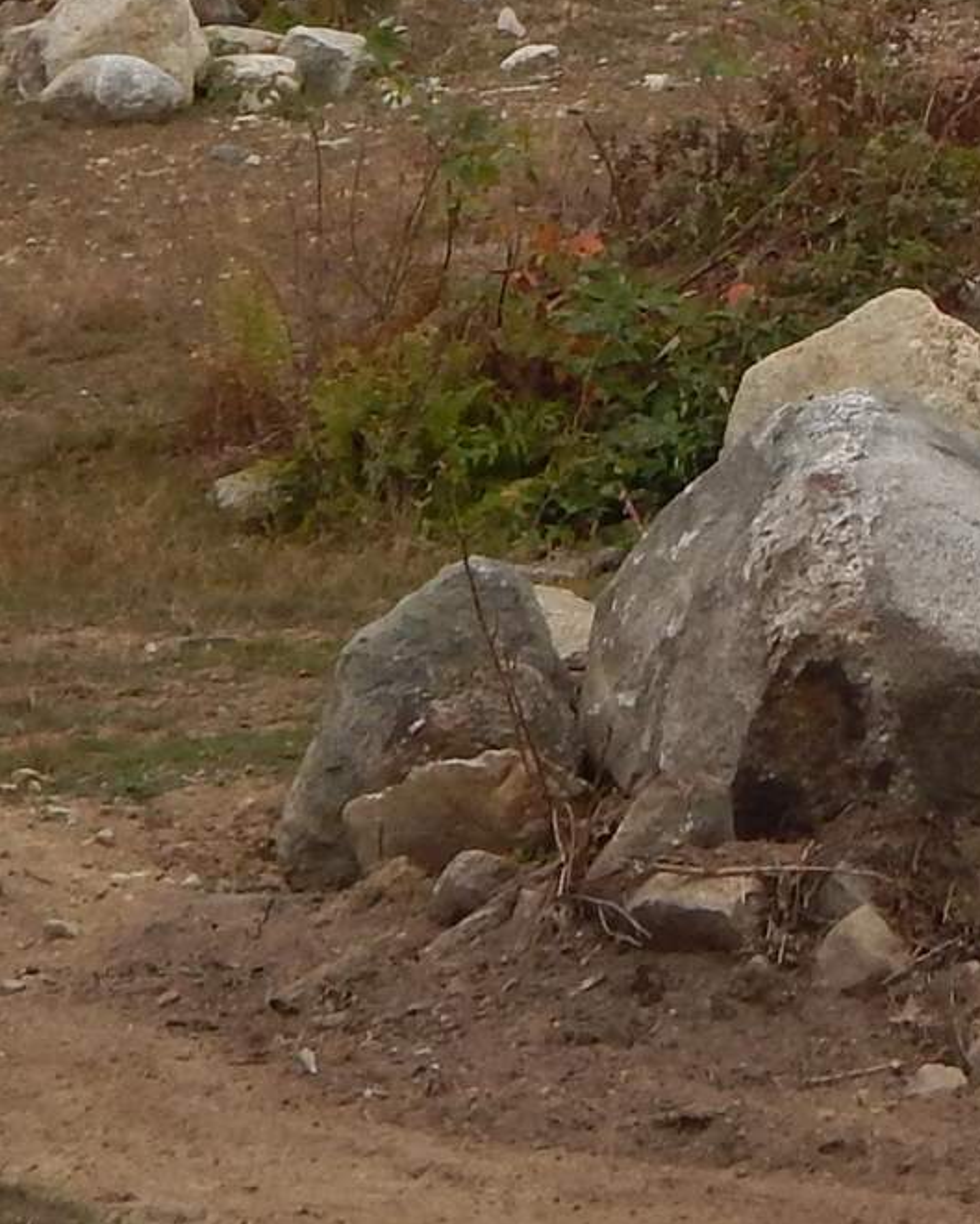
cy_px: -576
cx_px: 1864
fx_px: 7068
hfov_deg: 7.6
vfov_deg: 9.6
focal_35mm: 195
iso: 125
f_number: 3.6
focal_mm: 7.7
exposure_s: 1/640
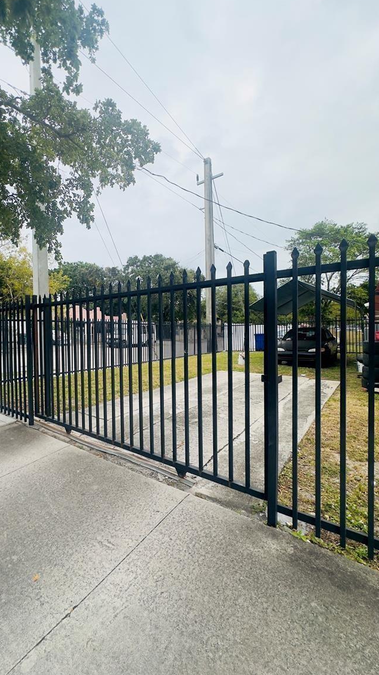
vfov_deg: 99.4
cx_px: 131
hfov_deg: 65.6
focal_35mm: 16
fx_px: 286
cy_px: 336
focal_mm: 2.22
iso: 40
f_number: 2.2
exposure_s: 1/1182
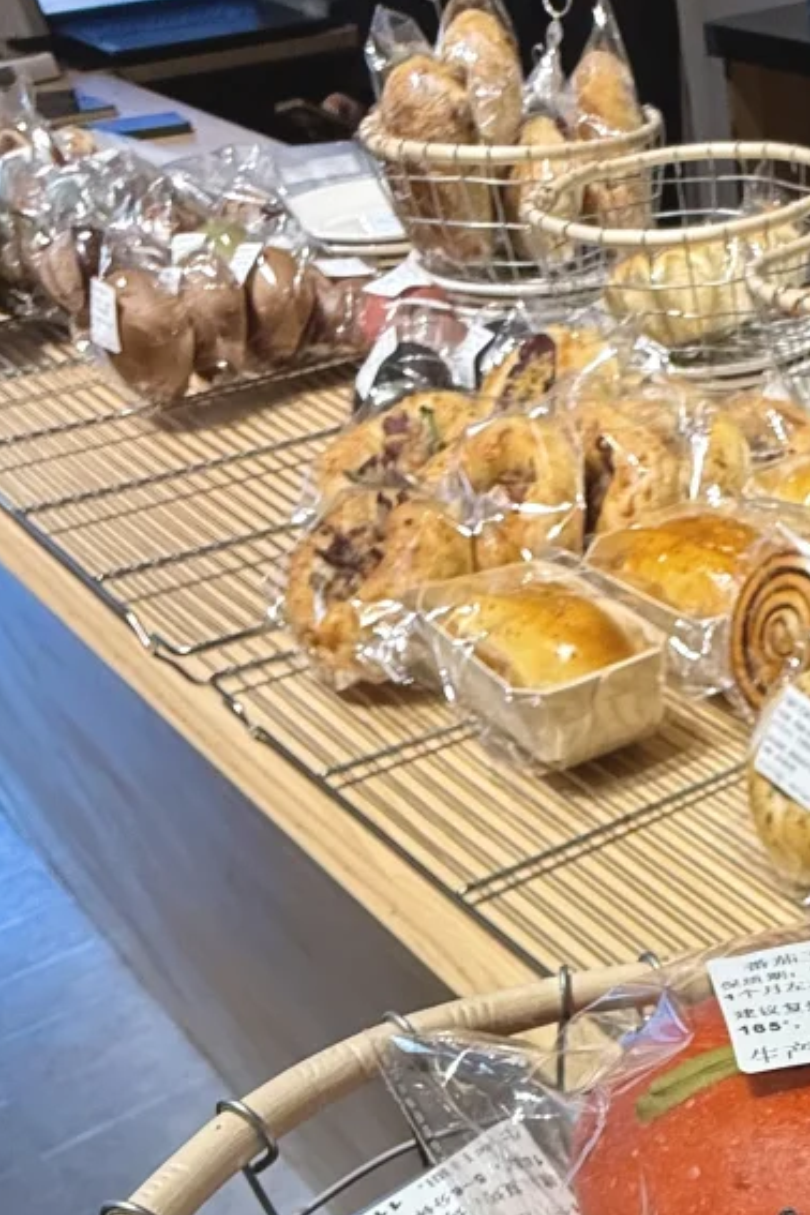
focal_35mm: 37
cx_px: 917
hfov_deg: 31.4
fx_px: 1249
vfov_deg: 40.8
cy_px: 1361
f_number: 2.2
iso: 80
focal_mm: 2.22
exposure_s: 1/100
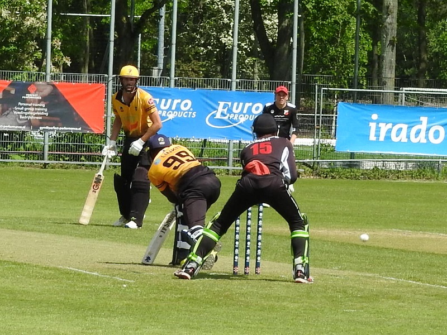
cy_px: 168
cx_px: 224
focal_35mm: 170
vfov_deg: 8.7
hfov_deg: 11.6
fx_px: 2195
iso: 100
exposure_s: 1/500
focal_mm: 30.5
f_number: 5.2
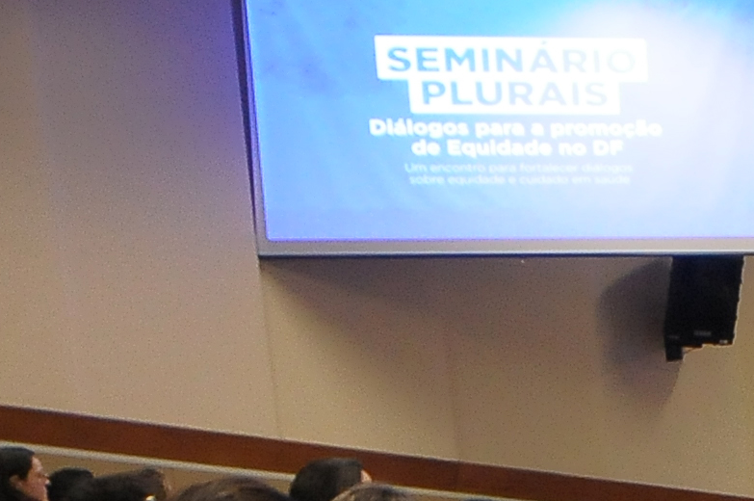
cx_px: 1696
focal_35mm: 115
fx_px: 2406
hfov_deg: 13.8
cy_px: 425
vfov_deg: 11.8
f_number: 5
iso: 1250
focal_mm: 14
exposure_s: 1/40
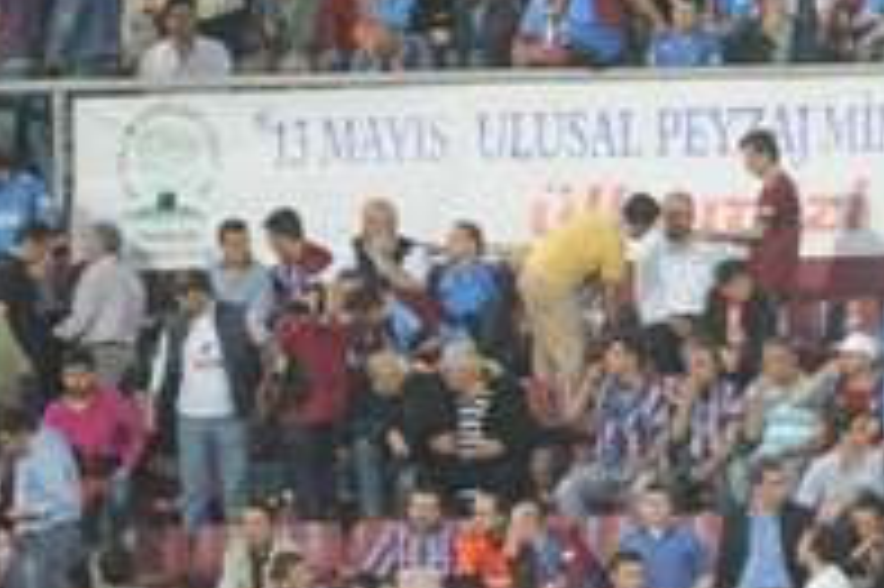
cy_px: 180
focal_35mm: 683
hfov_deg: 3.0
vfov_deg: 2.0
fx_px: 16757
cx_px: 835
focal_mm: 200
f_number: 2.8
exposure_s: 1/160
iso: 1000
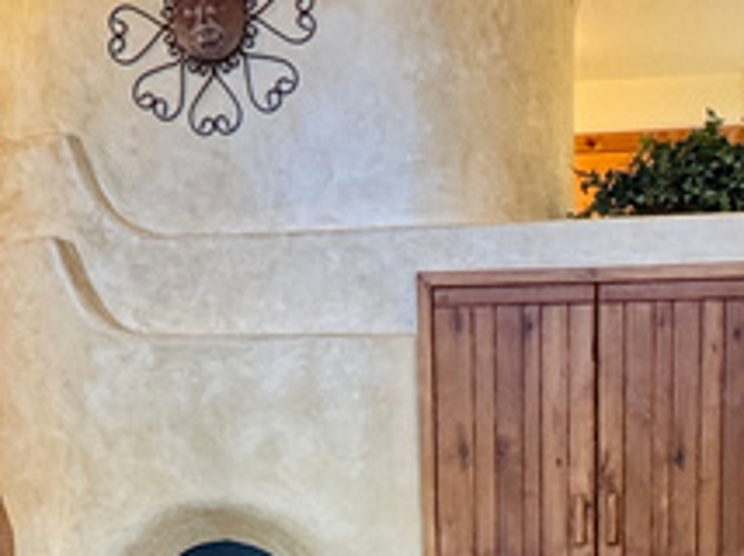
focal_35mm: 67
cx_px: 487
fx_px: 1438
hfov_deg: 28.8
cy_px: 723
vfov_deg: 20.1
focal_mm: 2.22
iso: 200
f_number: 2.2
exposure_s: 1/60
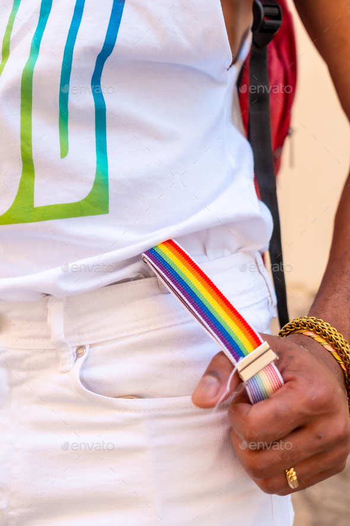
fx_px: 722
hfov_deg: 27.3
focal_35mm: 50
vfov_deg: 40.0
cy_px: 263
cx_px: 175
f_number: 2.8
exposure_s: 1/640
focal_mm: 33
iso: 200
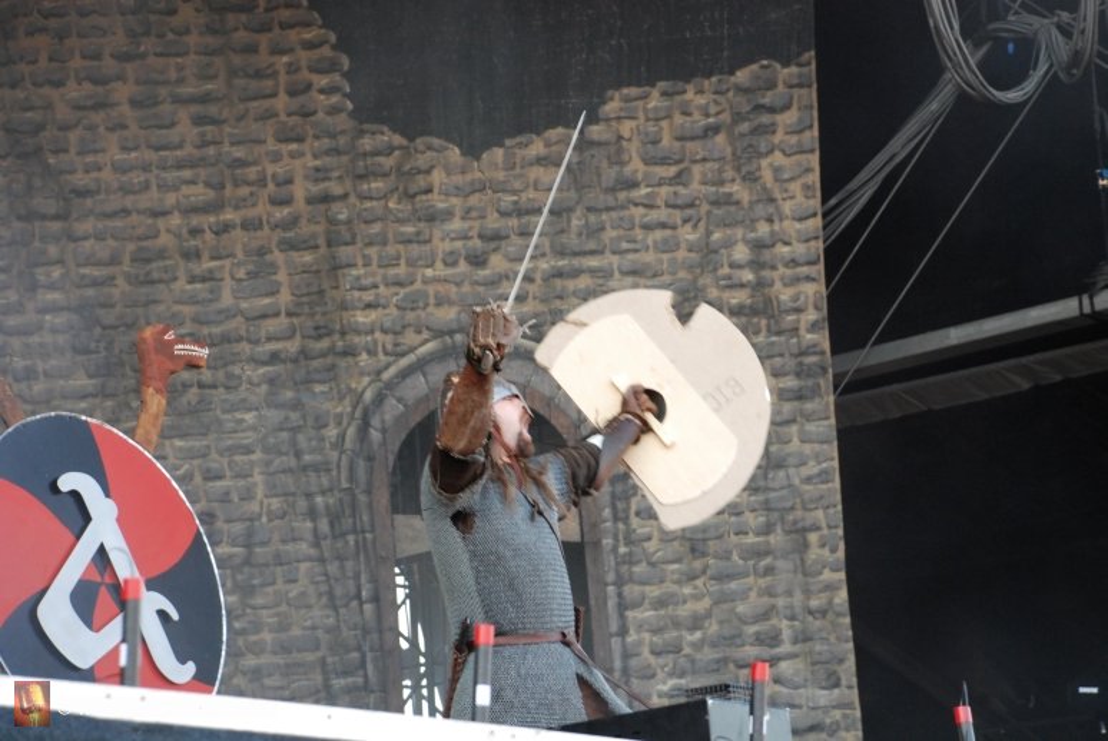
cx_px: 554
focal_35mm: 112
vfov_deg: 12.2
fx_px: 3466
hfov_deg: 18.2
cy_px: 370
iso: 800
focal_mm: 75
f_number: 5.6
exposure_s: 1/100
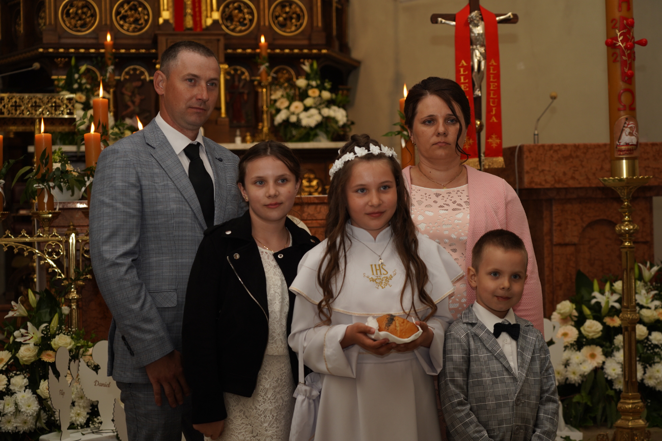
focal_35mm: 63
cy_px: 220
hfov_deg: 31.9
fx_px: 1159
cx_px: 331
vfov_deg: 21.6
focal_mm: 63
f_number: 4
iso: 400
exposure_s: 1/100
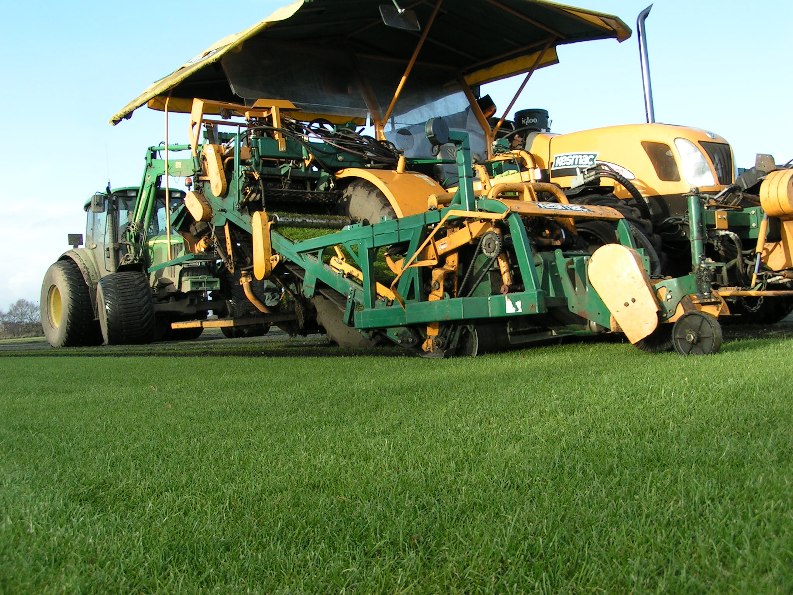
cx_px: 396
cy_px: 298
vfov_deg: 36.8
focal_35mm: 39
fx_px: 893
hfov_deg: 47.9
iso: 50
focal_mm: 6
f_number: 5
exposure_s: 1/125
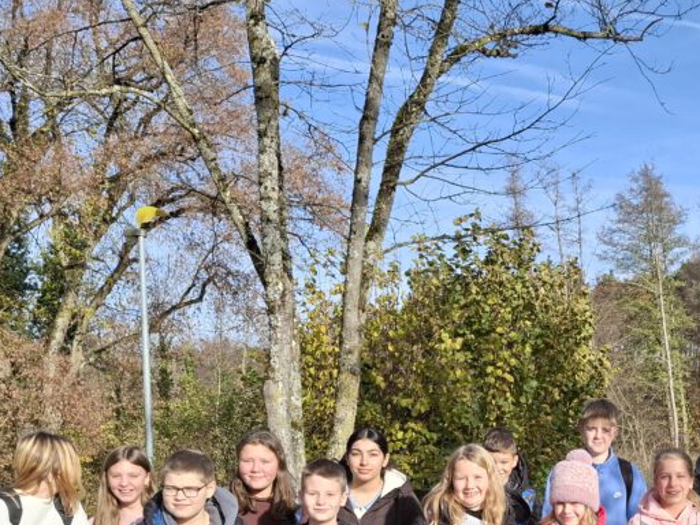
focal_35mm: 46
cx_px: 582
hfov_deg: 39.3
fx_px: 930
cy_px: 499
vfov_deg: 29.8
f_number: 1.8
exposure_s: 1/1410
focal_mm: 5.54
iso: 50
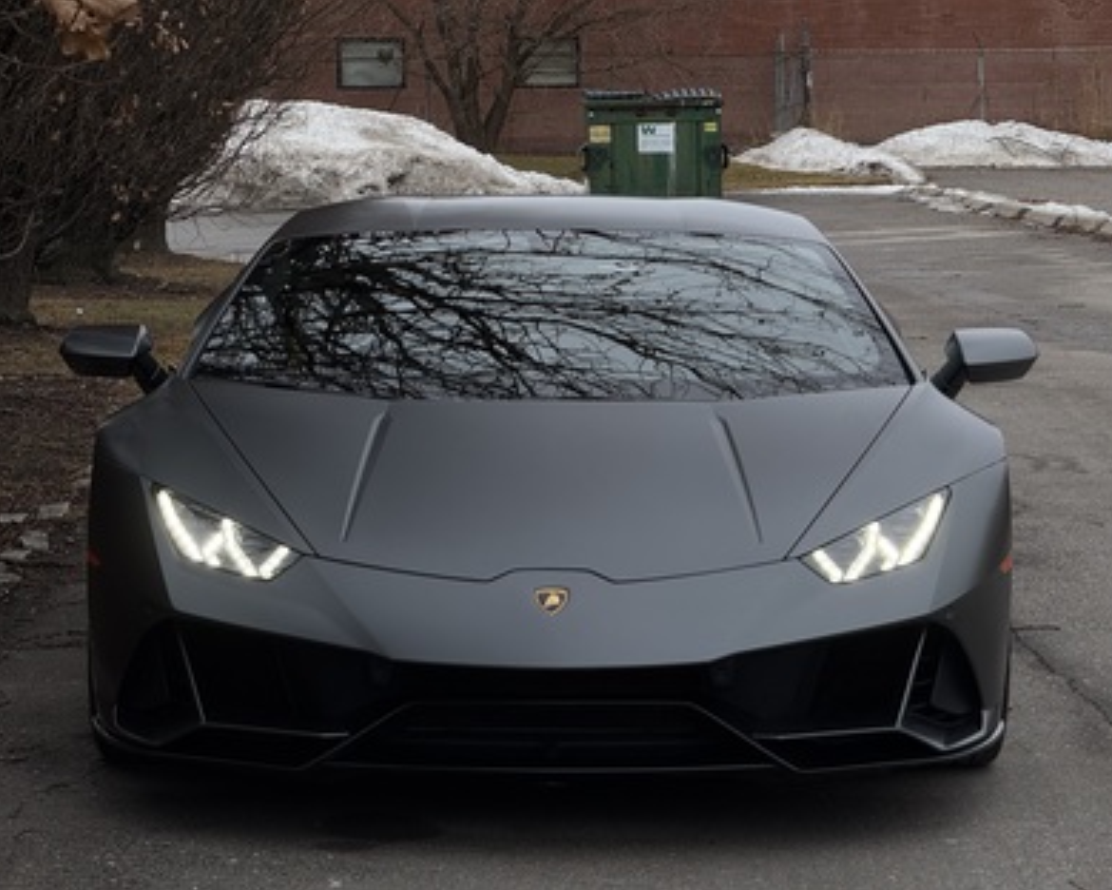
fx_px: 4147
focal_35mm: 126
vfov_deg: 12.2
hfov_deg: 15.3
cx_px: 567
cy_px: 444
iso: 64
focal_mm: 15.66
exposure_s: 1/334
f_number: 2.8
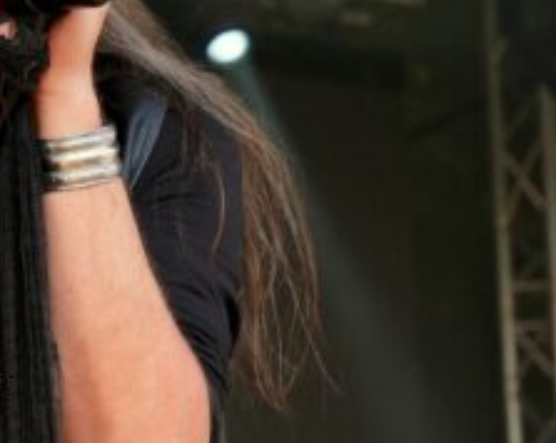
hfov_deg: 5.9
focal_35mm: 330
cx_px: 132
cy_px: 92
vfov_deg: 4.7
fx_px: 5426
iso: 200
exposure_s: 1/125
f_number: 5
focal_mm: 68
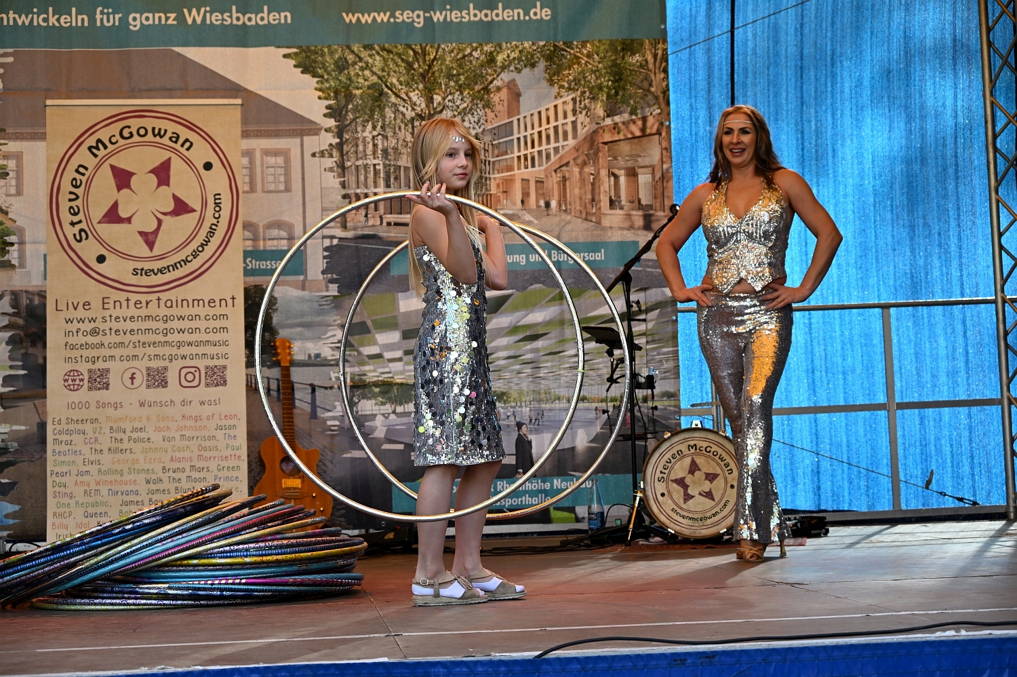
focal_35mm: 70
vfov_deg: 19.4
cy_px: 338
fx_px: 1976
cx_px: 508
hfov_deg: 28.9
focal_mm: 70
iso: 250
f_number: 6
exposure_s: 1/160
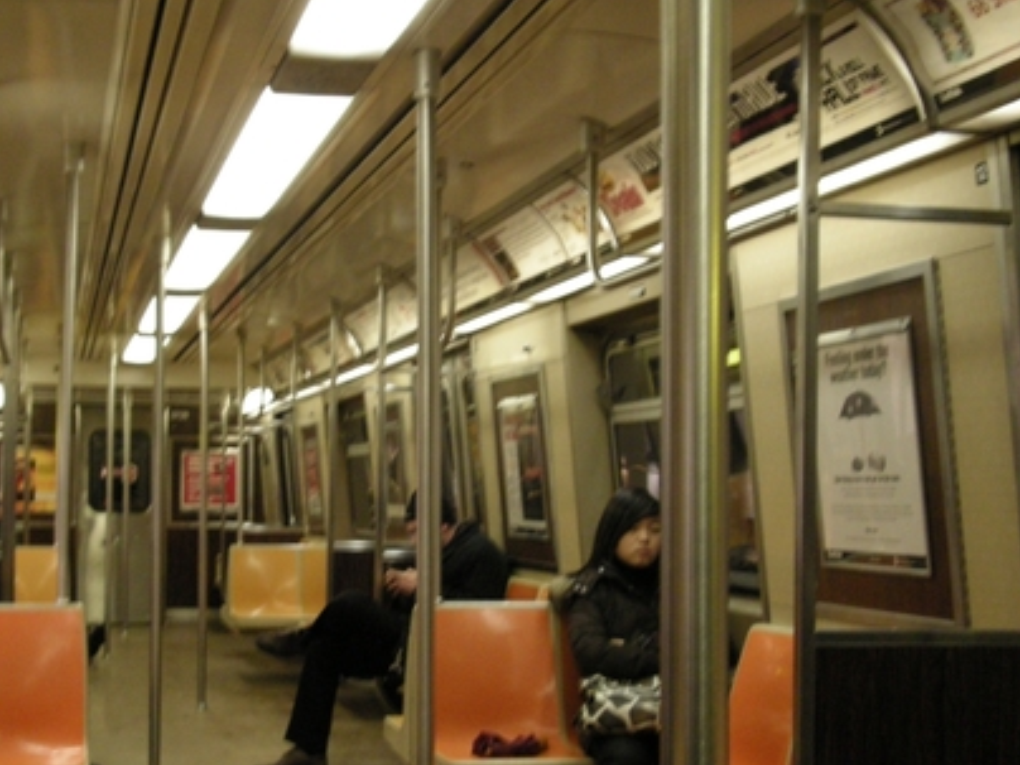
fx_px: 1621
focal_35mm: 55
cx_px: 371
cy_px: 424
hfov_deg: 34.7
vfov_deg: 26.5
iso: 400
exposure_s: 1/15.6
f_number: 2.8
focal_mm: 7.9
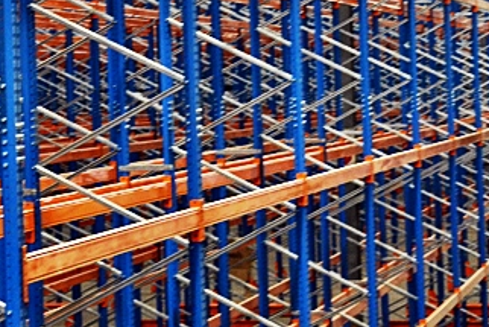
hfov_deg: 14.2
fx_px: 1943
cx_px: 29
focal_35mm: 143
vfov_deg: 9.5
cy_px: 14
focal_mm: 30
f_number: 4.5
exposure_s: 1/30
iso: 800
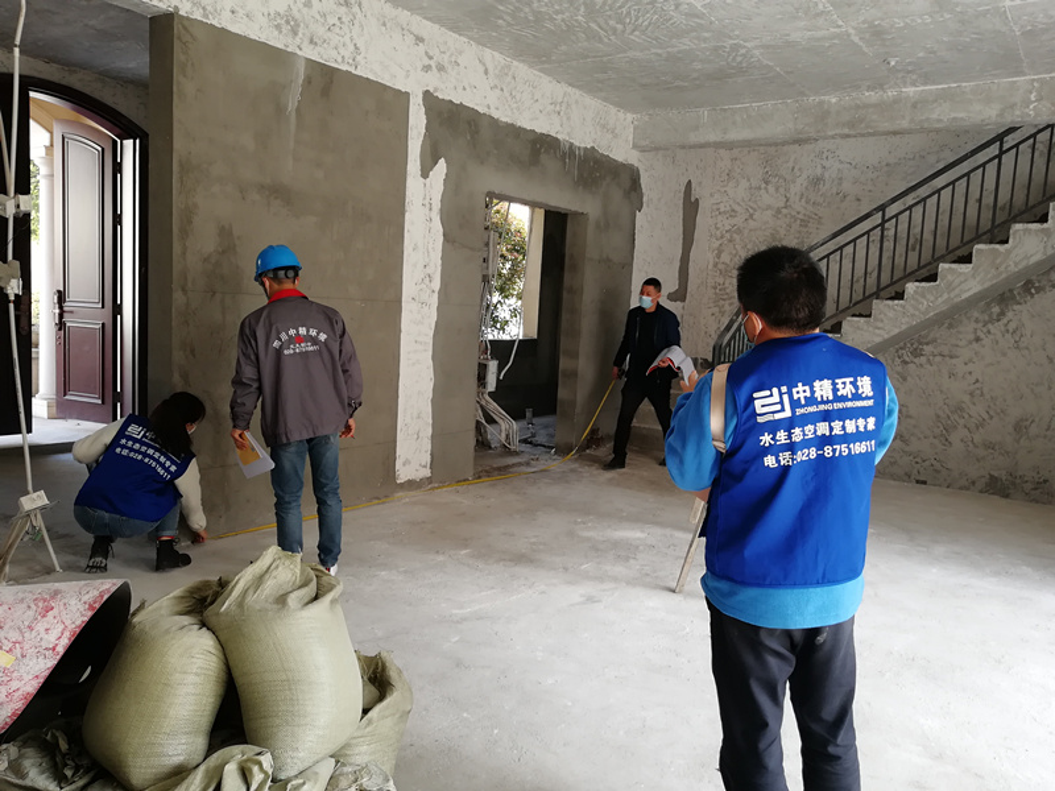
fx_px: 823
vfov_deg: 51.4
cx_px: 528
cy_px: 396
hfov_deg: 65.3
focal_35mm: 27
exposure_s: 1/50
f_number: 1.8
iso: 64
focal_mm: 3.83
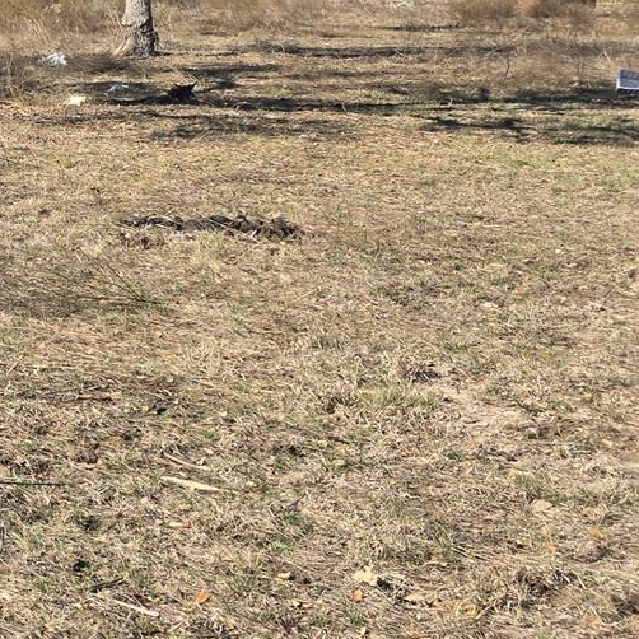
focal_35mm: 83
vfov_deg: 20.3
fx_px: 1733
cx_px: -583
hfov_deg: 16.6
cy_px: 27
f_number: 1.7
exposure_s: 1/566
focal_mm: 6.3
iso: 12
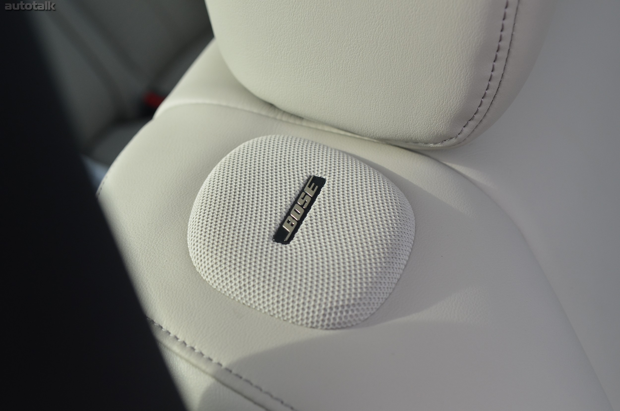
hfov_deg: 42.4
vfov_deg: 28.8
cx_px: 310
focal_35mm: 46
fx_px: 799
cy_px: 206
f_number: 5
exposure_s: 1/200
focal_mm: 31
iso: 400
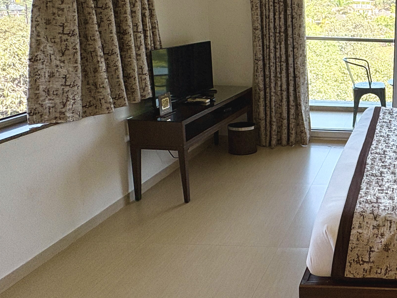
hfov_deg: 43.7
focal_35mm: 35
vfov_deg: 39.6
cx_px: 411
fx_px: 401
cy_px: 73
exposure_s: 1/245
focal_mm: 2.22
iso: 50
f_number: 2.2
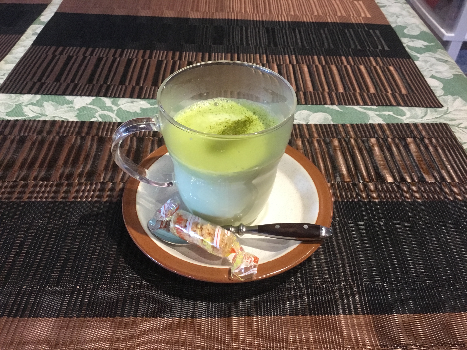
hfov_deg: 58.4
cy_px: 175
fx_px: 418
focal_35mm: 31
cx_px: 234
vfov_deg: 45.4
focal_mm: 3.3
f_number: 2.4
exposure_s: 1/30
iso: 200
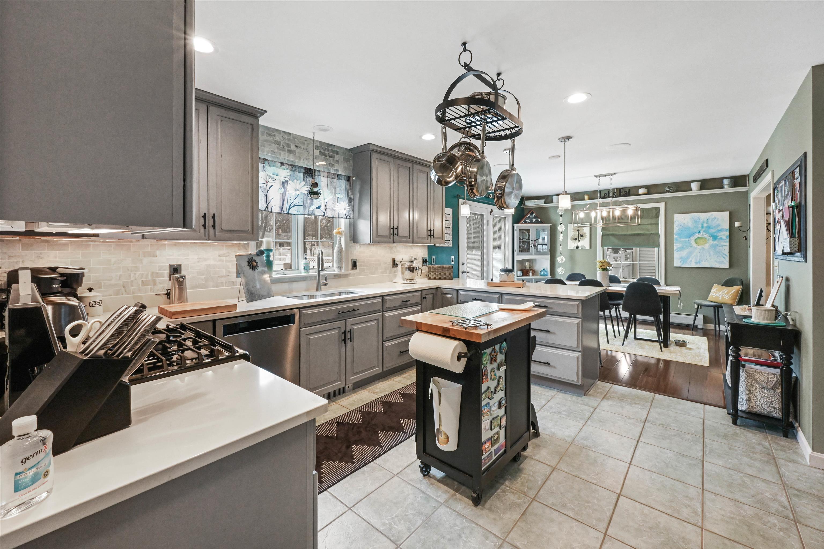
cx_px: 412
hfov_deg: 104.3
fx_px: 320
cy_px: 274
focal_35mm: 14
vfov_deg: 81.2
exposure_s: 1/6
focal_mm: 14
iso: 4000
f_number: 14
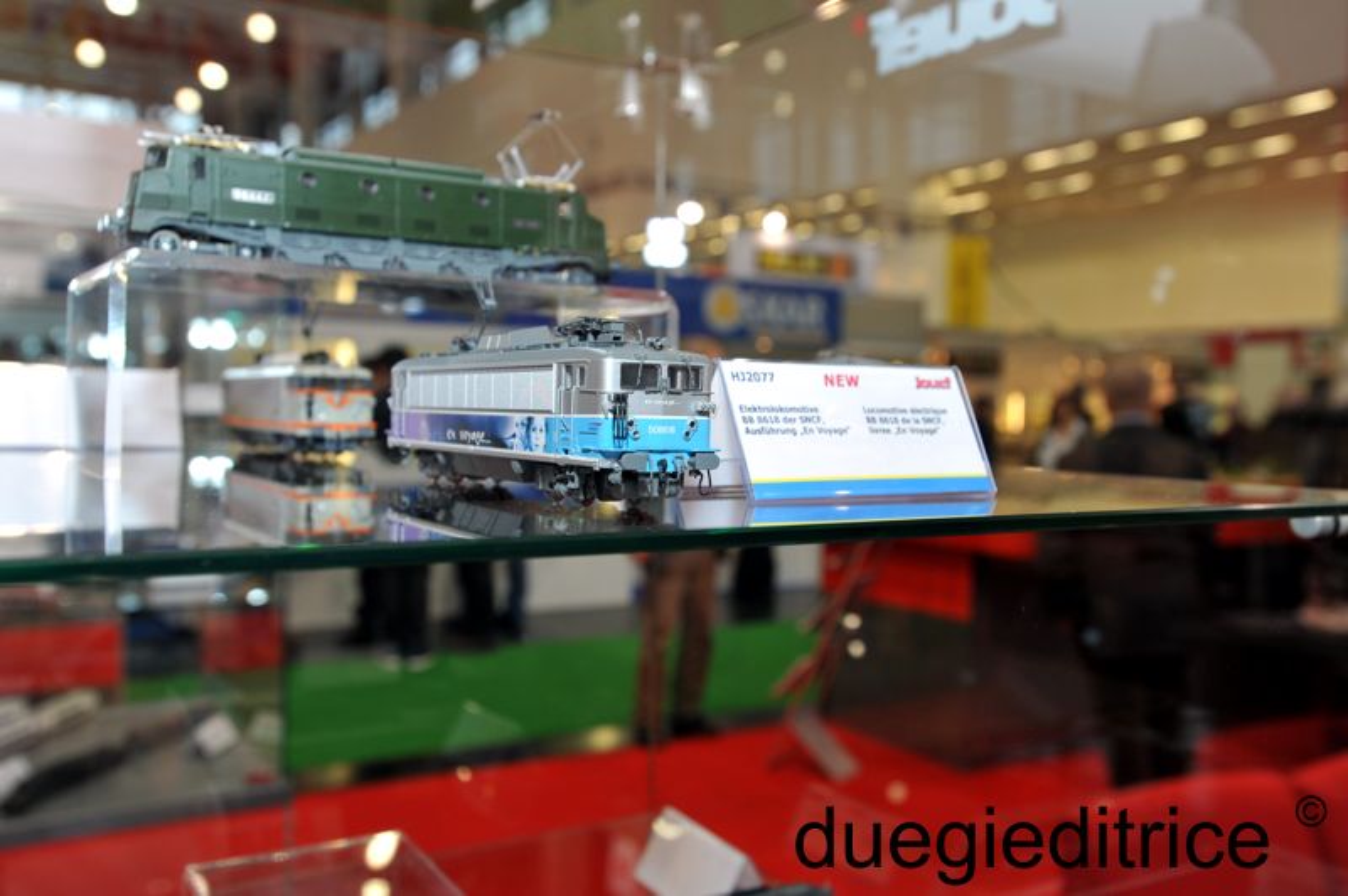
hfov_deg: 54.5
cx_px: 674
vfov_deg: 37.8
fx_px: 1309
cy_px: 448
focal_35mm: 35
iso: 800
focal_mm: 35
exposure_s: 1/80
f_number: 8
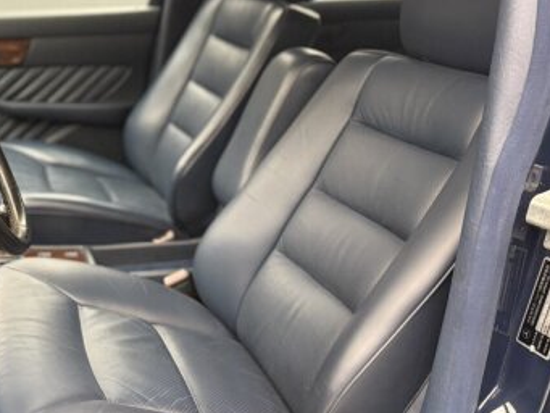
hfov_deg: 40.5
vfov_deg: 32.2
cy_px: 219
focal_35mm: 45
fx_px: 715
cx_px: 119
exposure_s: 1/33
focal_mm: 6.76
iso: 640
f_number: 1.78
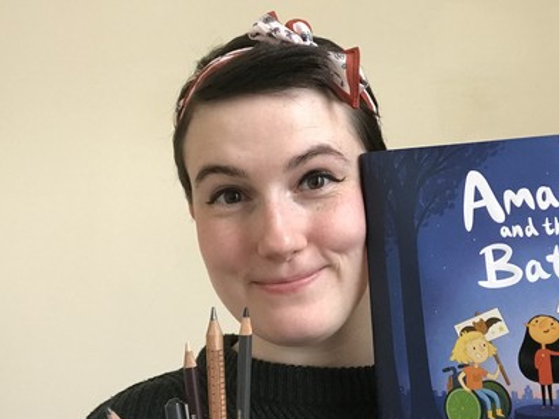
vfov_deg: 32.9
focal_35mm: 44
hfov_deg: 42.3
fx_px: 711
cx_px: 381
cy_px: 195
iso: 80
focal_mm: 2.87
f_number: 2.2
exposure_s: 1/33
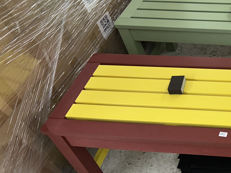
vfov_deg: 27.5
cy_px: 77
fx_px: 354
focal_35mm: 53
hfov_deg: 32.2
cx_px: 250
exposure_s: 1/120
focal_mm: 6.86
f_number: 1.78
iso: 160
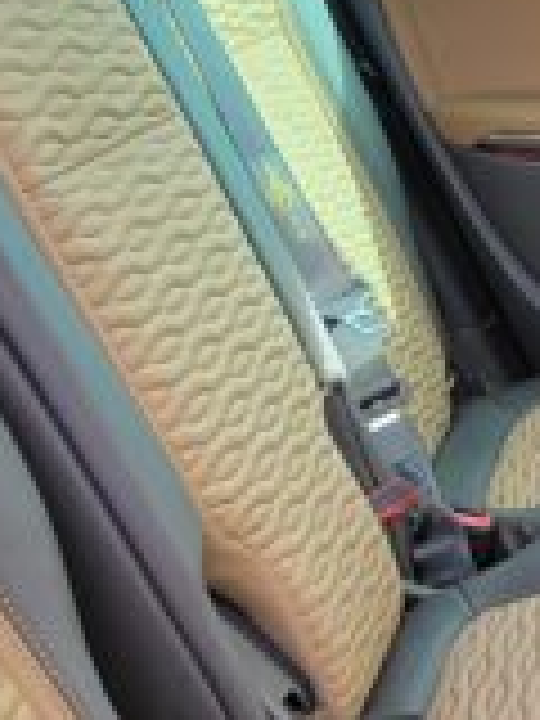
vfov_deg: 28.8
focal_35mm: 65
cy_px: 634
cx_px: 706
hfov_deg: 20.6
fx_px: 1352
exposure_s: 1/50
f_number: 2.2
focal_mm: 1.74
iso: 40
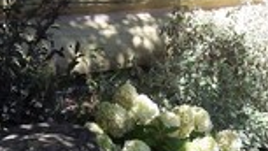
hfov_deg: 19.3
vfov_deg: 10.9
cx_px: 152
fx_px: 789
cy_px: 44
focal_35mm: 111
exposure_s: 1/350
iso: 100
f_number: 3.4
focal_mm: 8
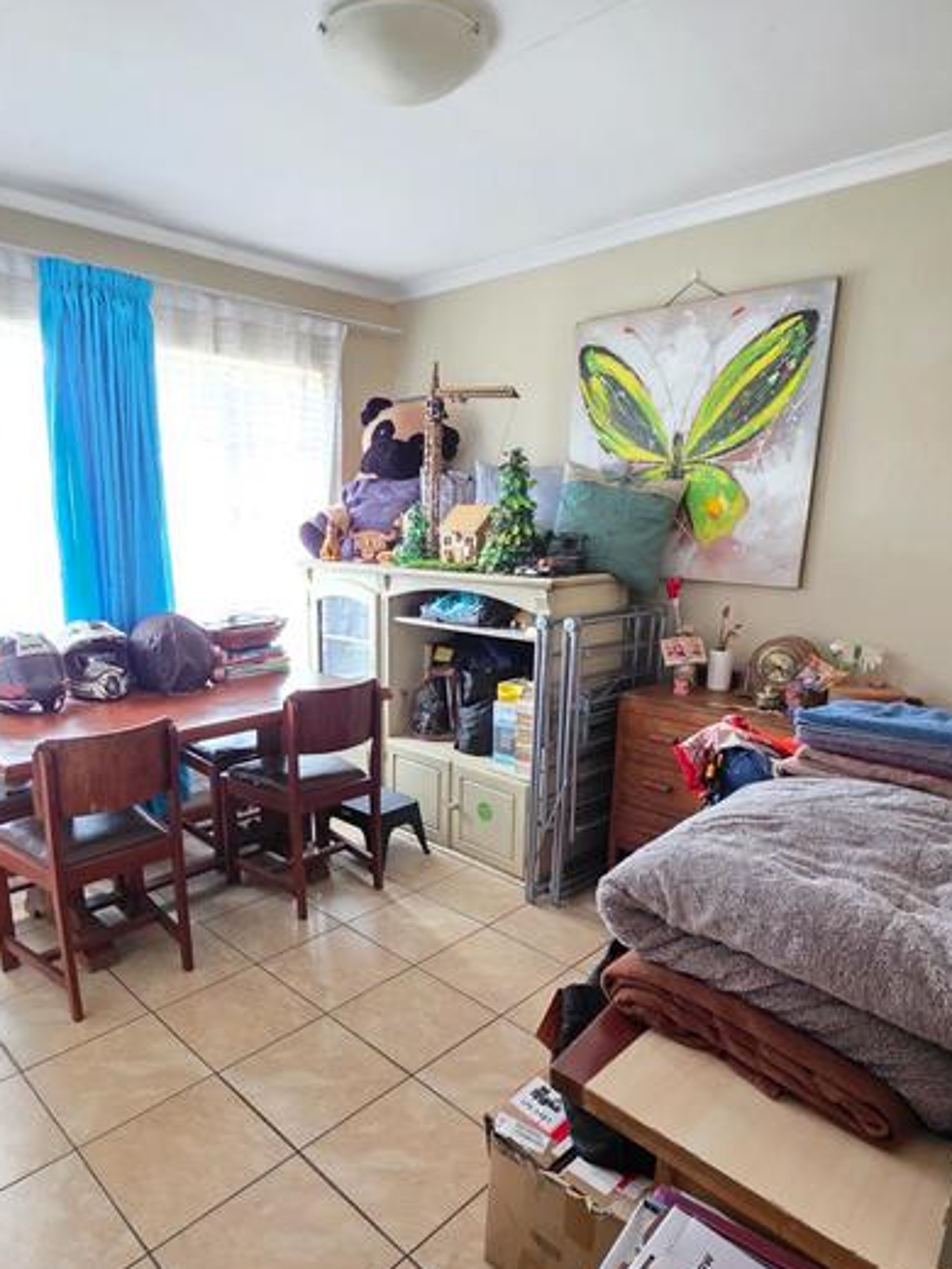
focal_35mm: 20
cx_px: 420
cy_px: 705
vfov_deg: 81.4
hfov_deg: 65.8
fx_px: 733
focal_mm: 2.2
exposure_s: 1/50
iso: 640
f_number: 1.9
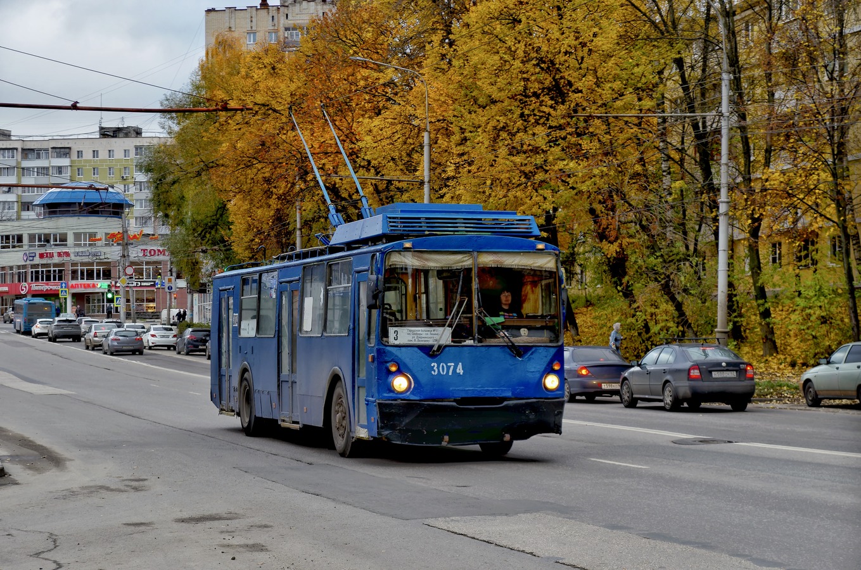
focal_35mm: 82
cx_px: 430
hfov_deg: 24.7
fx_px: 1969
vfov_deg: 16.5
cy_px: 285
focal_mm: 55
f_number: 5.6
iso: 400
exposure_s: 1/200
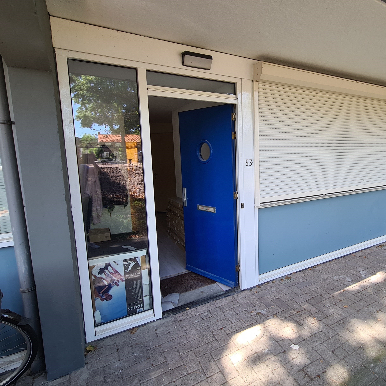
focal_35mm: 19
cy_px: 181
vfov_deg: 77.6
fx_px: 240
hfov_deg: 75.1
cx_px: 260
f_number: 2.2
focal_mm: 2.22
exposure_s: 1/143
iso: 64
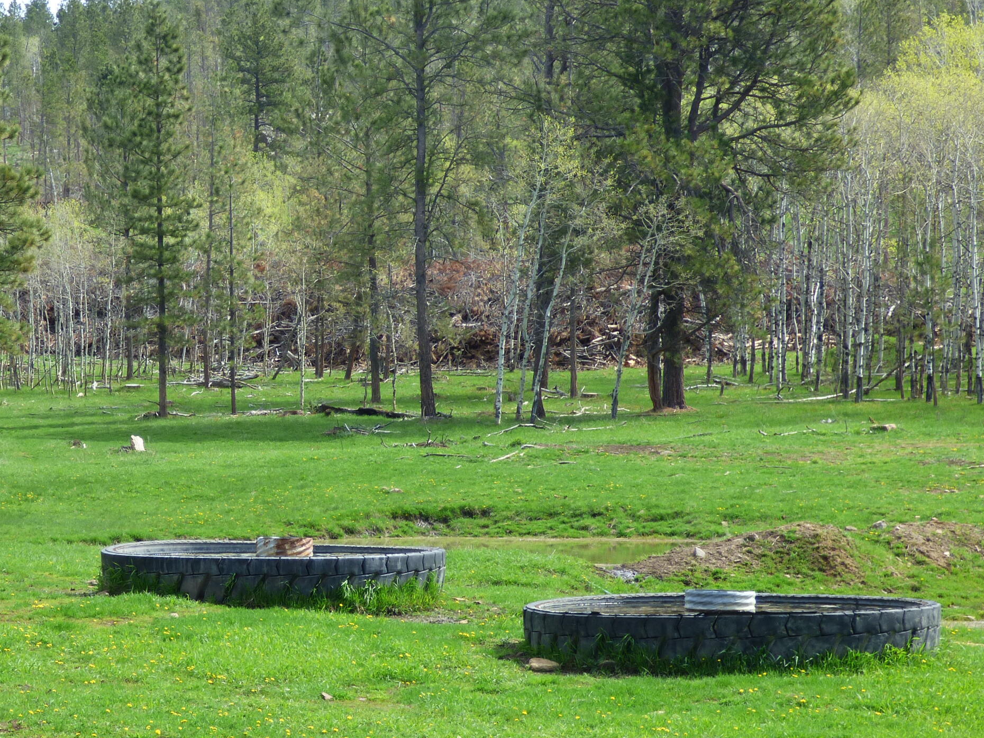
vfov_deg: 12.2
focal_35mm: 121
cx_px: 201
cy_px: 492
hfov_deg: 16.2
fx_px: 3440
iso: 100
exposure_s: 1/250
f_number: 4.3
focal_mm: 12.7
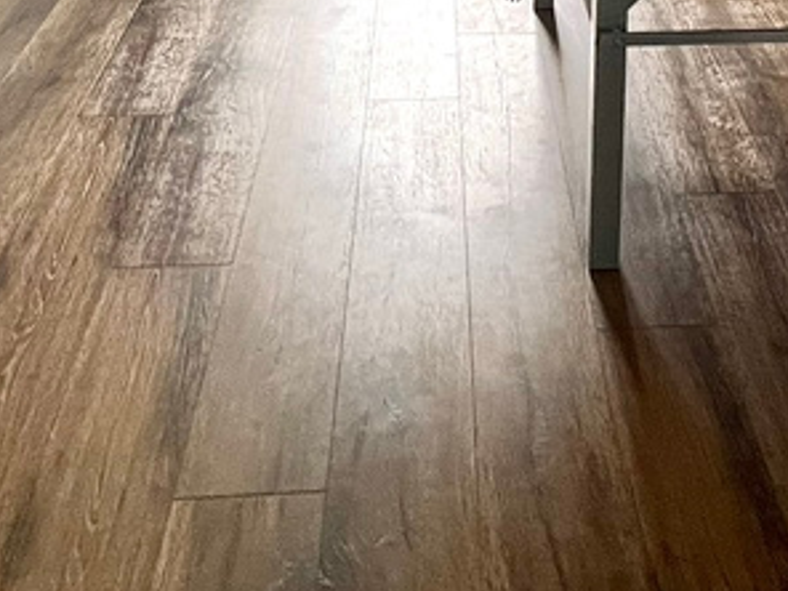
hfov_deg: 41.4
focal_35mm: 45
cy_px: -405
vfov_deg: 22.6
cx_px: 538
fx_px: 1024
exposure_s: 1/60
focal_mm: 1.57
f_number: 1.8
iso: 250
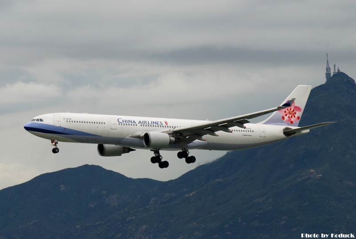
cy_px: 120
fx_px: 3270
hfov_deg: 6.2
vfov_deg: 4.2
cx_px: 178
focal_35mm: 330
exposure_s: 1/800
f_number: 5.6
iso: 200
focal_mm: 220
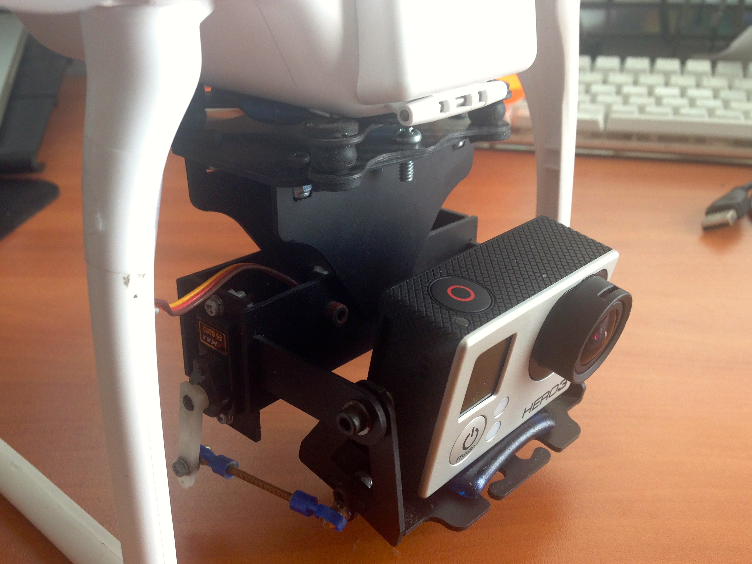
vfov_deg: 38.6
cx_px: 363
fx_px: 804
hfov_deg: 50.1
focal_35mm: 37
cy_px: 303
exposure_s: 1/30
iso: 64
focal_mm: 4.13
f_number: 2.4
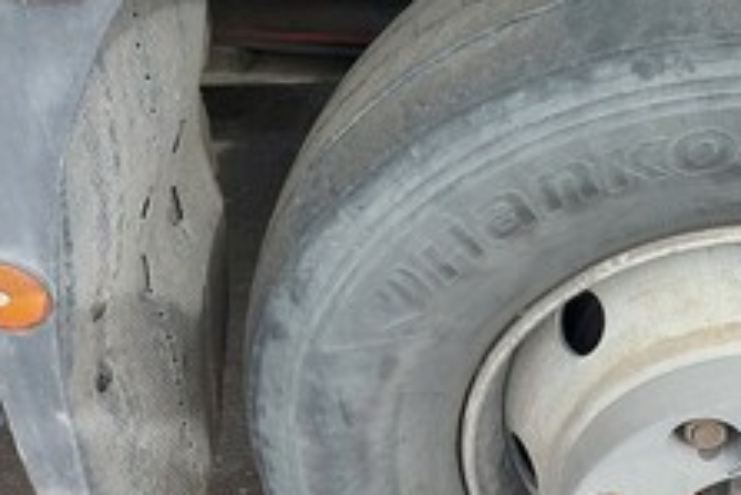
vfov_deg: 19.4
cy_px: 156
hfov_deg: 27.6
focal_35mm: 70
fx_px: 1442
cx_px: 691
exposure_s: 1/214
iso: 25
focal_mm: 5.23
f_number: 1.8
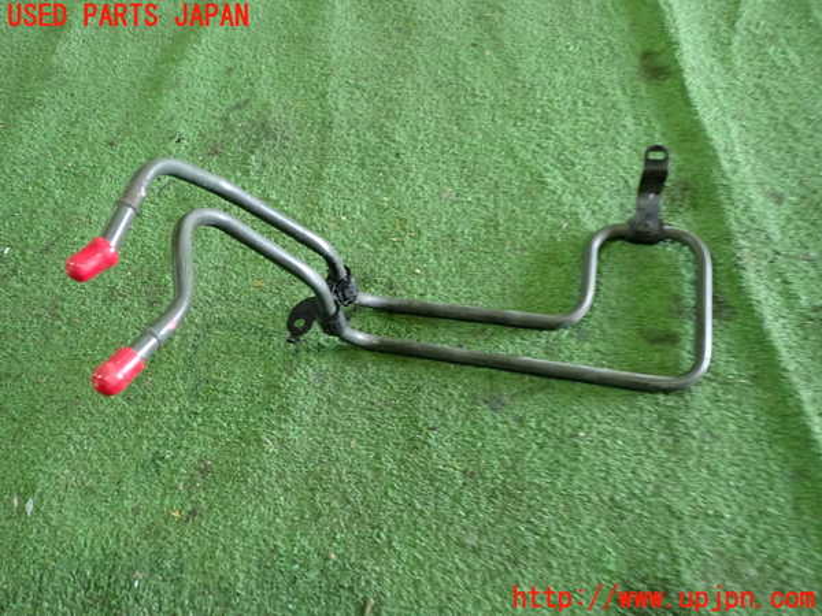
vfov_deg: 46.8
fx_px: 712
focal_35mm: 30
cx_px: 411
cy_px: 308
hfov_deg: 60.0
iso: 400
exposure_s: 1/30
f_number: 2.3
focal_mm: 5.4
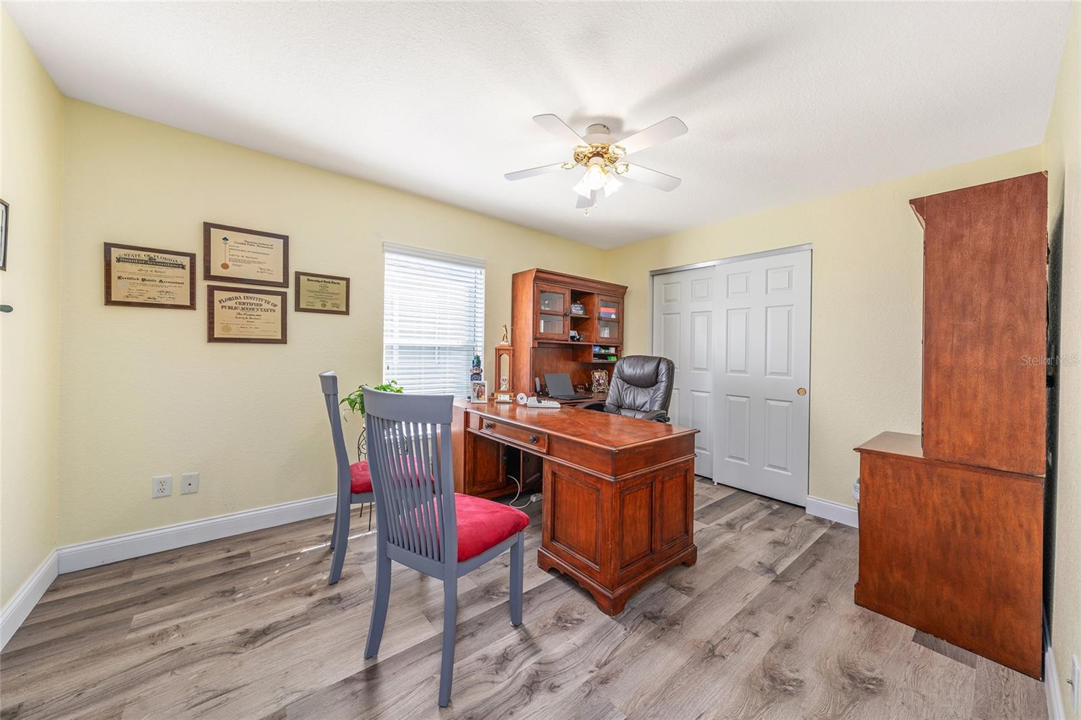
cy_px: 360
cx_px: 540
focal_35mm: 13
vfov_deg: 85.4
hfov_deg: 108.3
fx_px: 390
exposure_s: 1/10
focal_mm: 13
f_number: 8
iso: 160
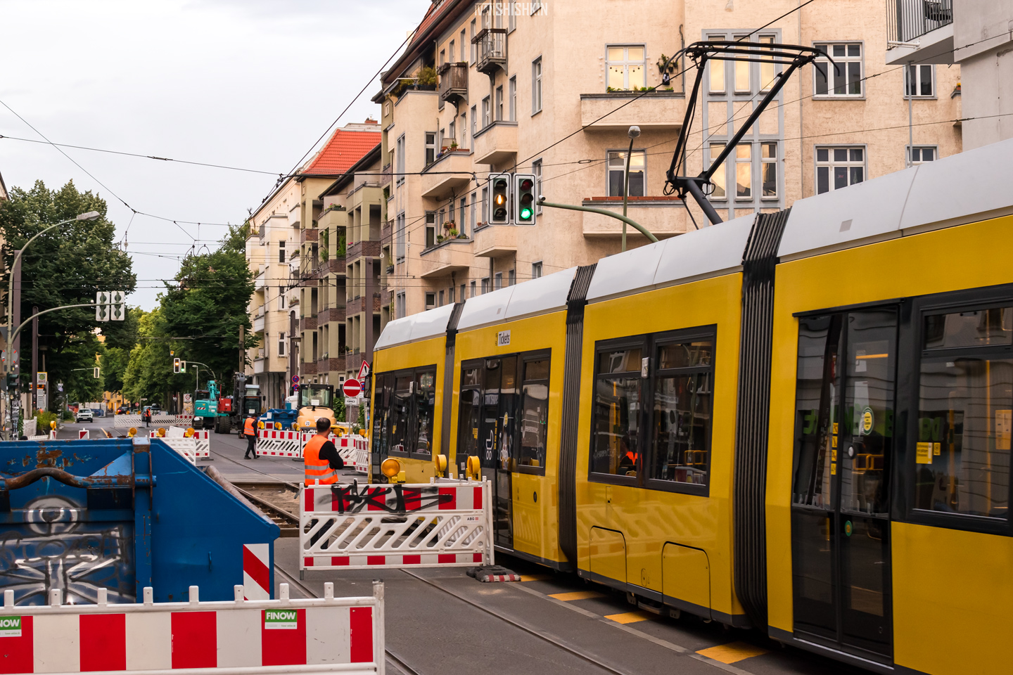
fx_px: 1477
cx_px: 506
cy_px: 338
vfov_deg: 25.8
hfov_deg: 37.9
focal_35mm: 52
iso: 1000
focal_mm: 35
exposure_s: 1/125
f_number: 7.1
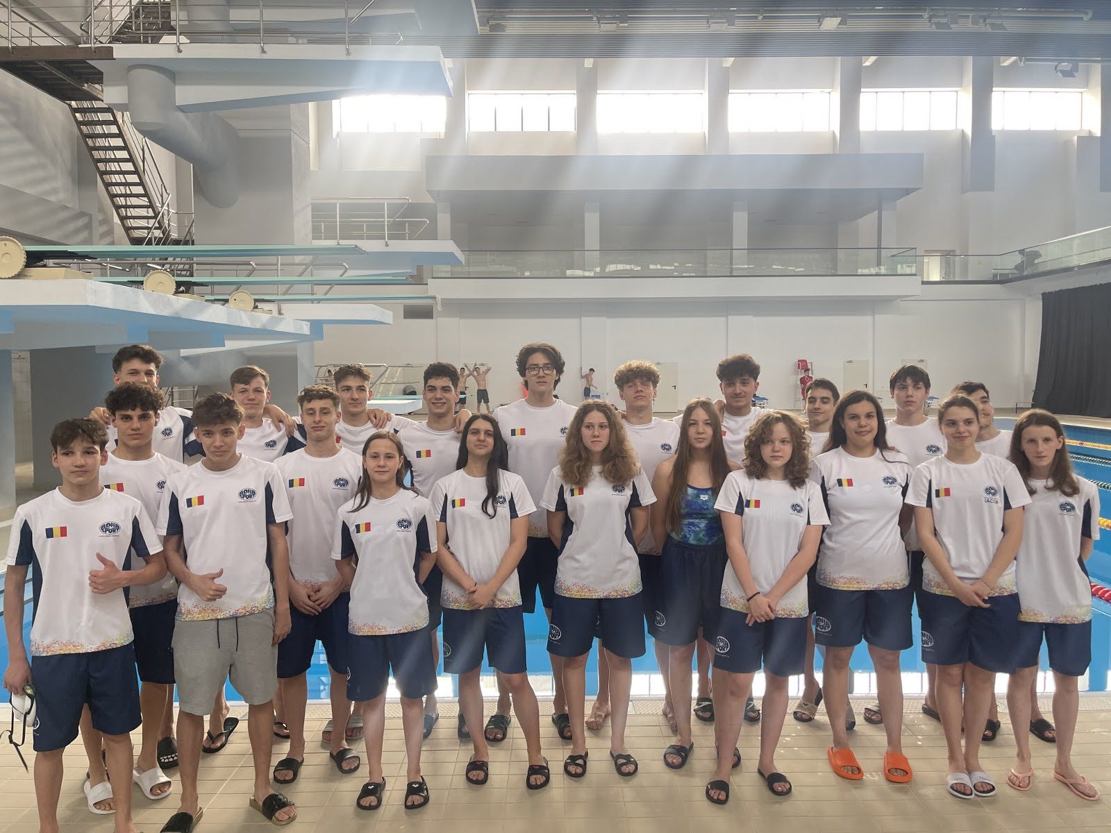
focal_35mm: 26
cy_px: 416
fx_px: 834
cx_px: 556
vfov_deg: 53.1
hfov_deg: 67.3
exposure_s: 1/110
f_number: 1.6
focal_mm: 5.1
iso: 125
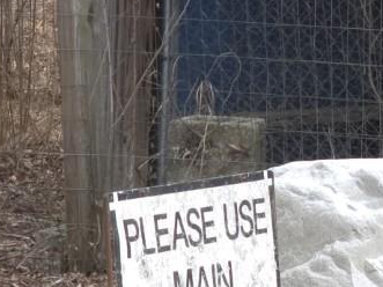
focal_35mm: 300
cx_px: 710
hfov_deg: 6.4
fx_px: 3318
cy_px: 71
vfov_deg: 4.9
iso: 50
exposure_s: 1/184
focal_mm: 7.9
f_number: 2.4
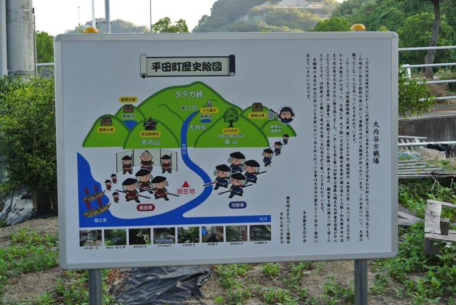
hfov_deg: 30.9
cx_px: 228
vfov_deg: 21.0
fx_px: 824
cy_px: 152
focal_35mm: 65
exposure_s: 1/60
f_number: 5.3
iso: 110
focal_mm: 24.4
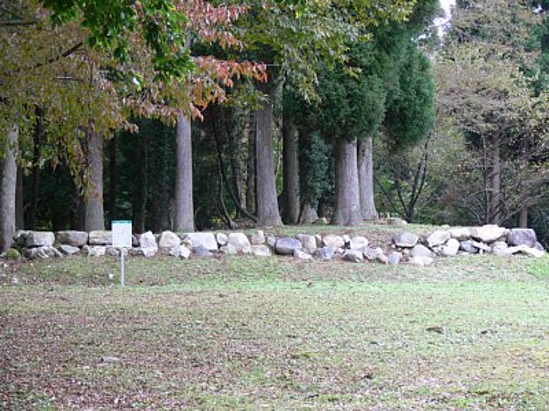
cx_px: 274
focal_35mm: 95
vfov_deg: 15.6
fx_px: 1507
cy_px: 206
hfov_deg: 20.7
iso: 80
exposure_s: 1/40
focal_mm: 20.1
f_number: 3.2
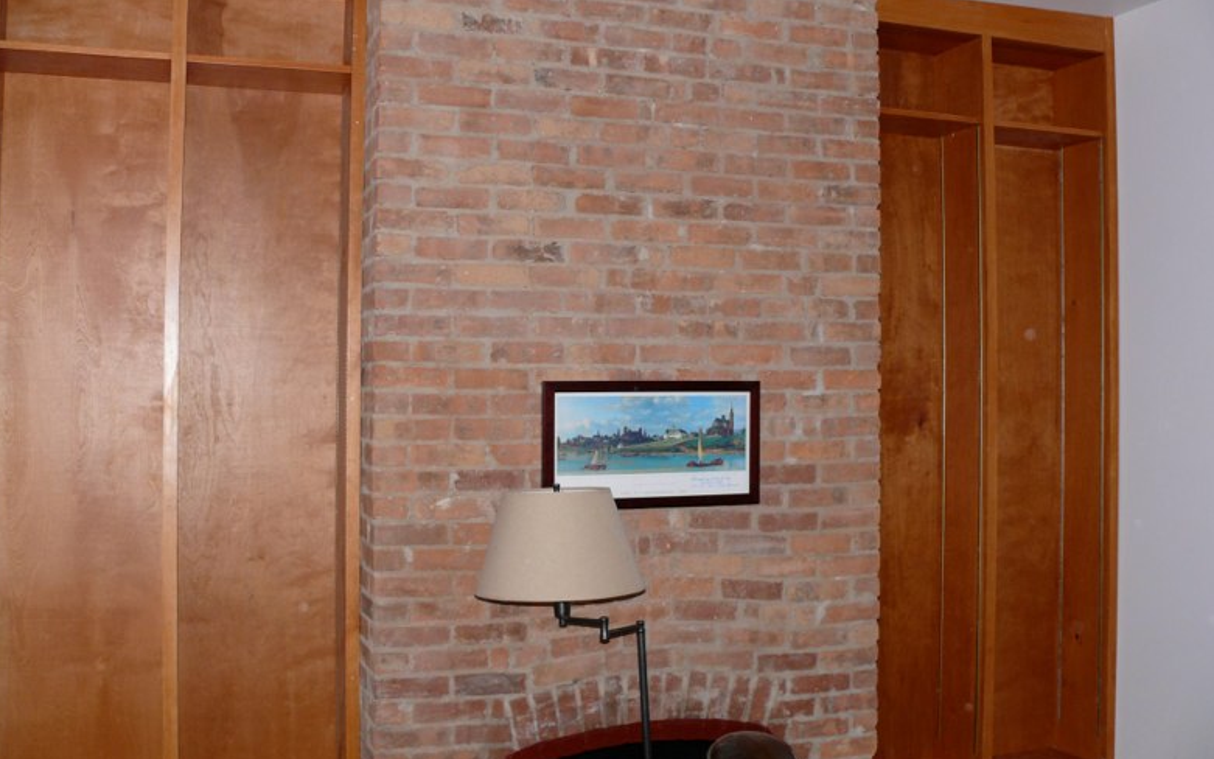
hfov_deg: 51.5
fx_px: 1257
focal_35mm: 38
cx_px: 609
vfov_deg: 33.6
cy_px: 364
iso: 100
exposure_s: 1/30
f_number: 2.8
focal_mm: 7.4
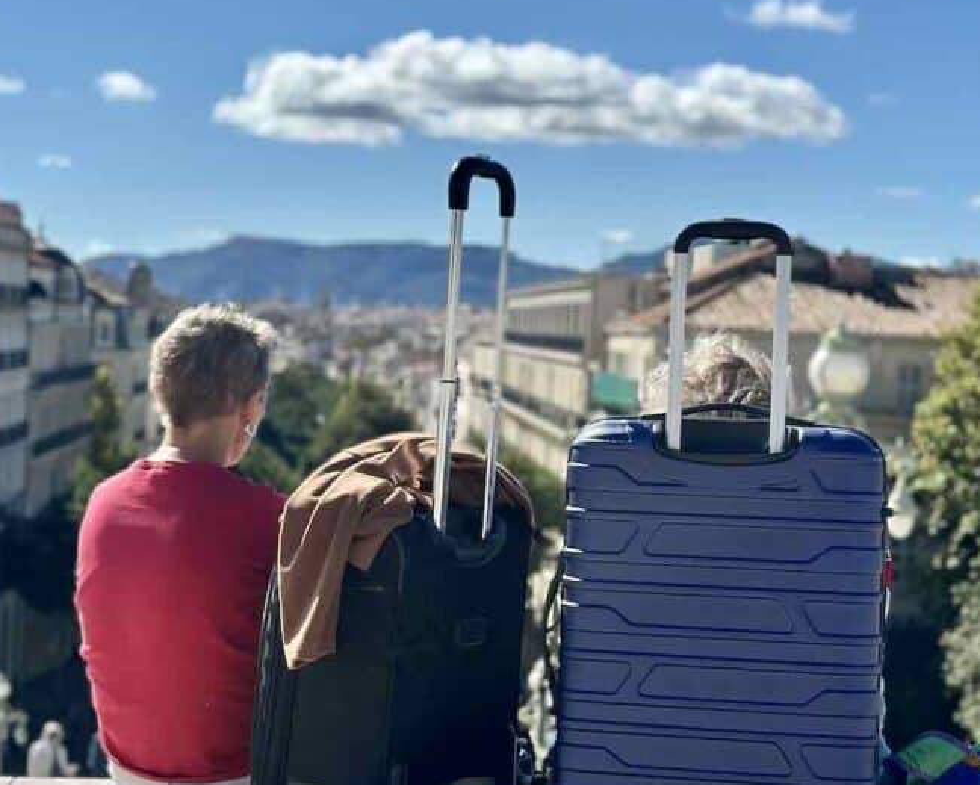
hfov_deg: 25.7
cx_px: 398
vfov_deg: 20.7
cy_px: 461
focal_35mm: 74
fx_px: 2147
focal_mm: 6.86
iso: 100
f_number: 1.78
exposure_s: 1/7092
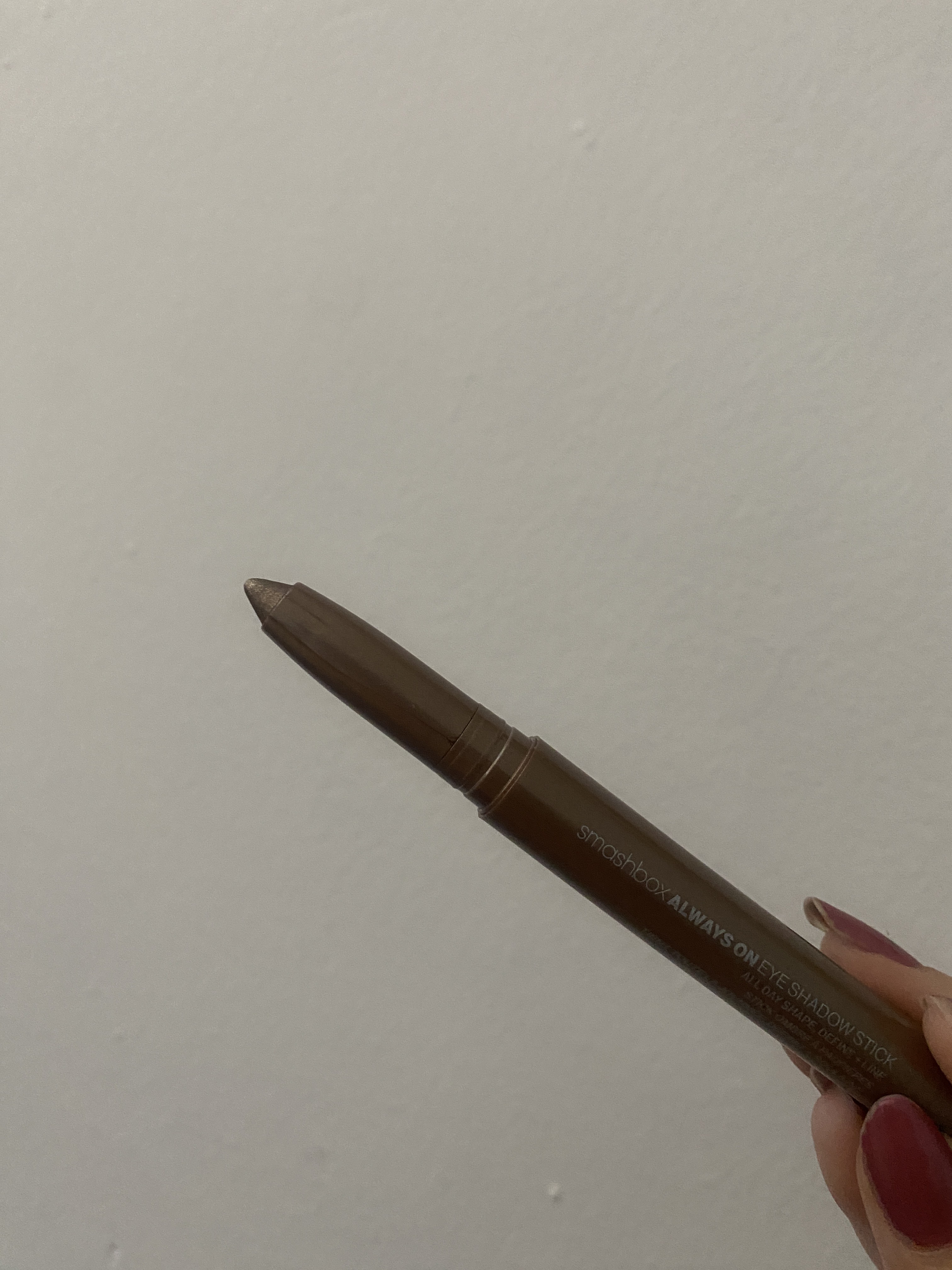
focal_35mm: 26
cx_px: 476
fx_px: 953
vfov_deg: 67.3
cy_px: 635
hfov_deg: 53.1
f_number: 1.8
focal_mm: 4.25
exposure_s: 1/40
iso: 320
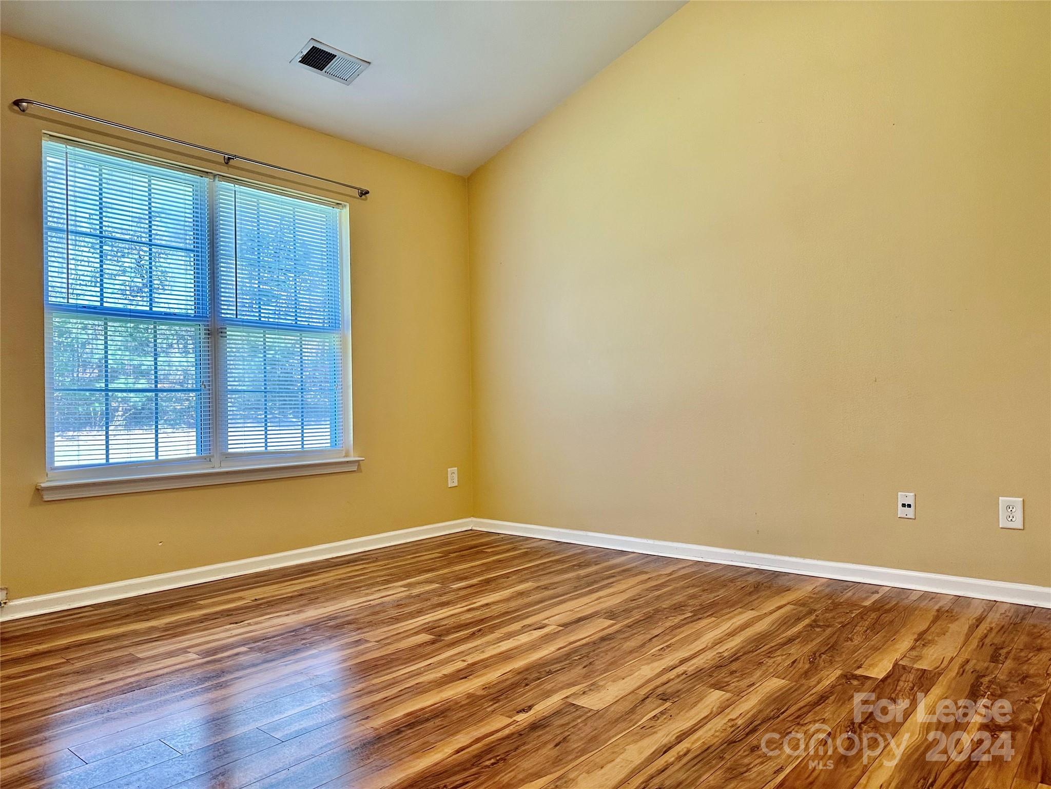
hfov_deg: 71.6
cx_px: 526
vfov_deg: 56.8
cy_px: 394
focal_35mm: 24
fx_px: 729
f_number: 1.78
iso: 200
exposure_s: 1/120
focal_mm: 6.86
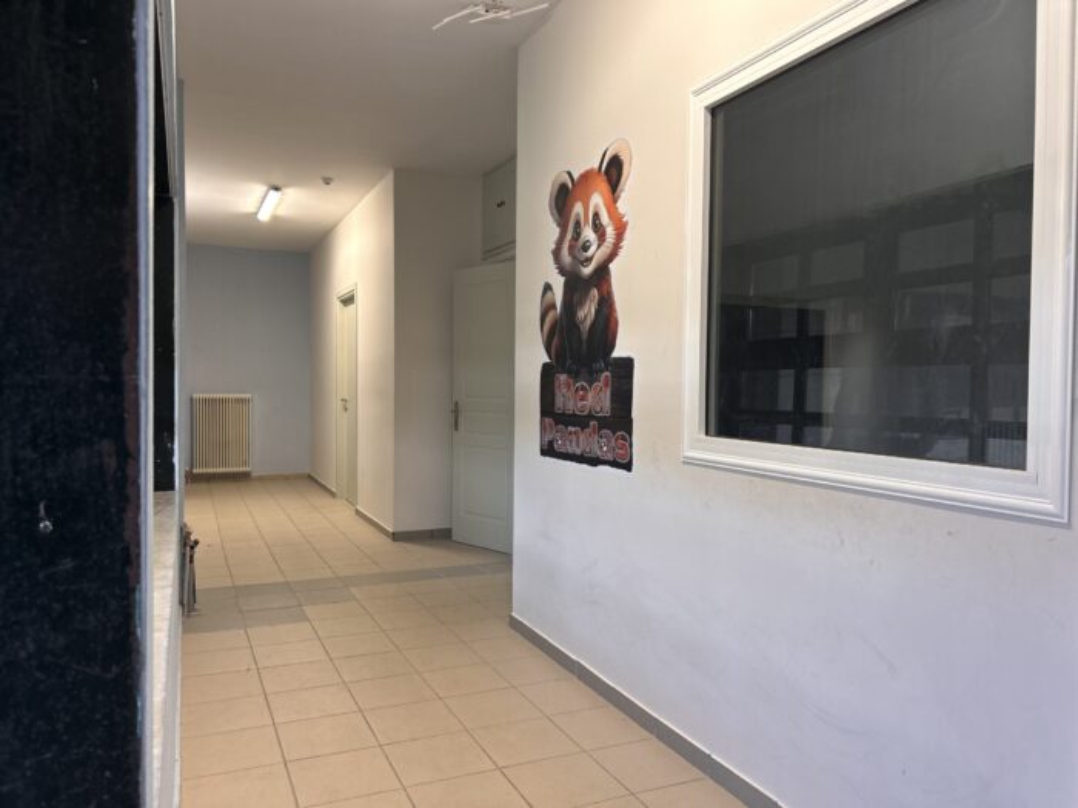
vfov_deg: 53.1
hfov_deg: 67.3
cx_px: 539
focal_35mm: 26
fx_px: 810
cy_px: 404
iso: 80
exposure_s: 1/50
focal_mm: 5.7
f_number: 1.5
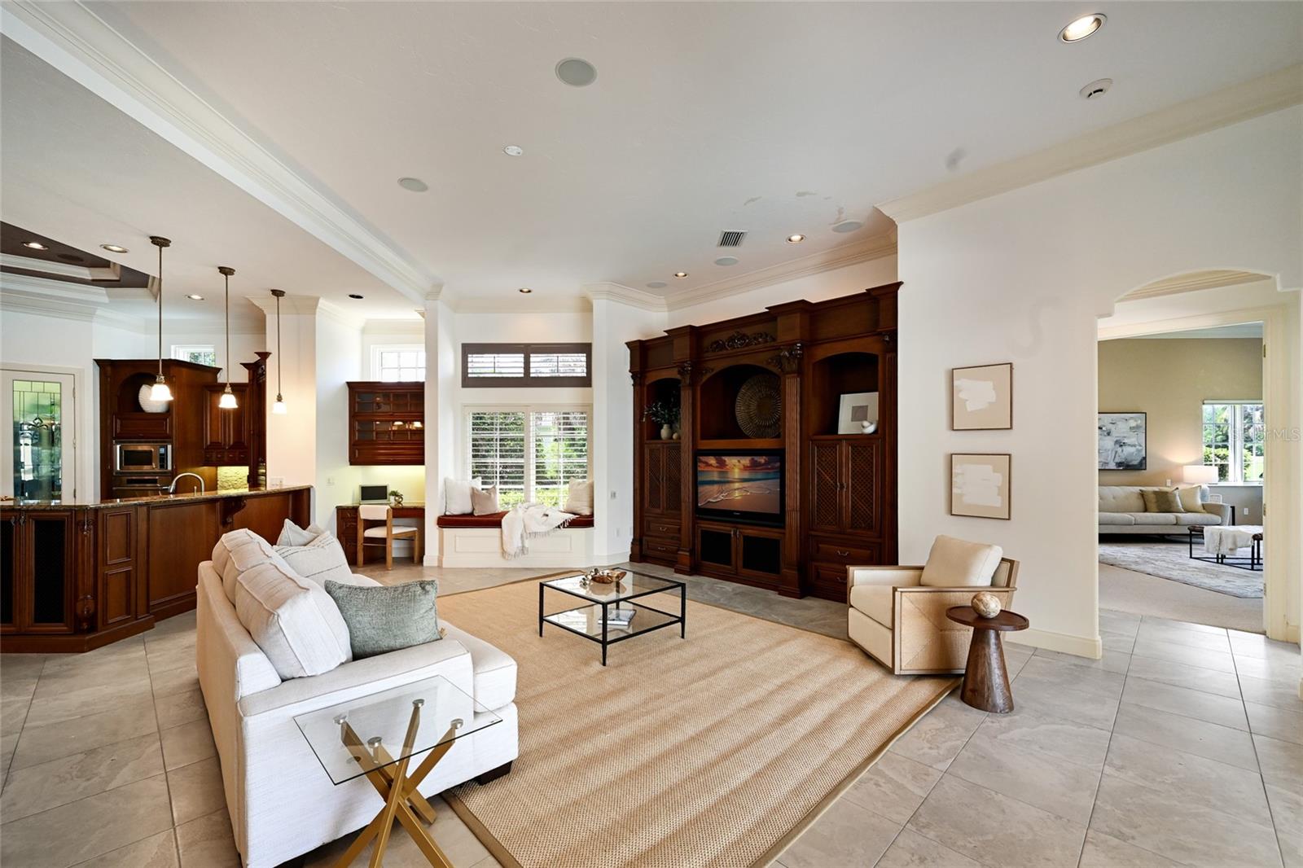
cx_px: 652
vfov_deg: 81.2
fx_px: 507
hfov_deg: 104.3
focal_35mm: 14
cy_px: 434
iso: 800
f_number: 8
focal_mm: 14
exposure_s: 1/25
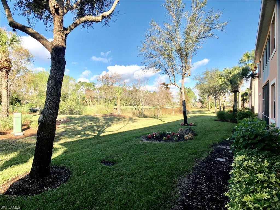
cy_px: 105
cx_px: 140
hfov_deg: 63.4
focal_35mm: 28
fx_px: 226
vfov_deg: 49.7
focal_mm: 3.99
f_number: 1.8
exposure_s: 1/1143
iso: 20
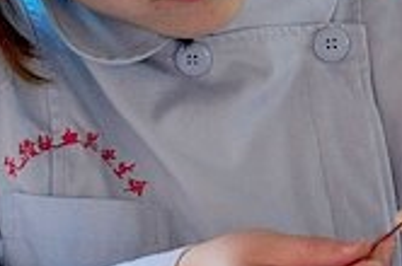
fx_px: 2262
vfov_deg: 6.7
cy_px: 21
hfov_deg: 10.1
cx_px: 397
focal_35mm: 203
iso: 800
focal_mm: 56
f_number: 6.3
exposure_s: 1/160
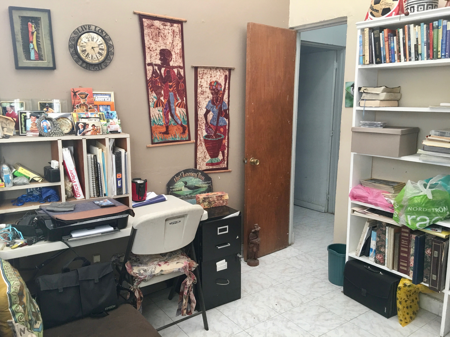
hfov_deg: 61.7
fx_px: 377
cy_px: 168
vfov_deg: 48.2
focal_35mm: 29
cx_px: 225
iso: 40
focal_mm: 4.15
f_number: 2.2
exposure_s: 1/15
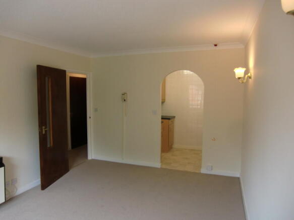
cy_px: 110
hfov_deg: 71.6
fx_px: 204
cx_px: 147
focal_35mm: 24
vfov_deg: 56.8
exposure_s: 1/60
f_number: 3.2
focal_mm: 4.3
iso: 125
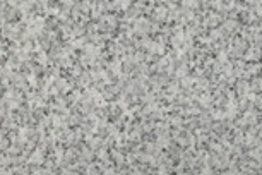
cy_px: 430
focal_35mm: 190
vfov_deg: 6.8
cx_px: 519
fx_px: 1383
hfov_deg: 10.0
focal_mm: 3.3
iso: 25
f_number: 2.4
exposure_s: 1/225
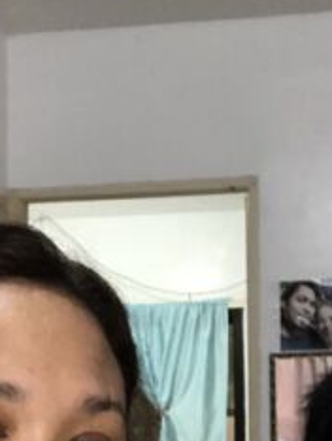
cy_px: 296
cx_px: 346
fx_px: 1047
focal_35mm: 82
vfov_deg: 23.7
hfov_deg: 17.5
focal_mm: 2.87
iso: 200
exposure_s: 1/40
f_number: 2.2
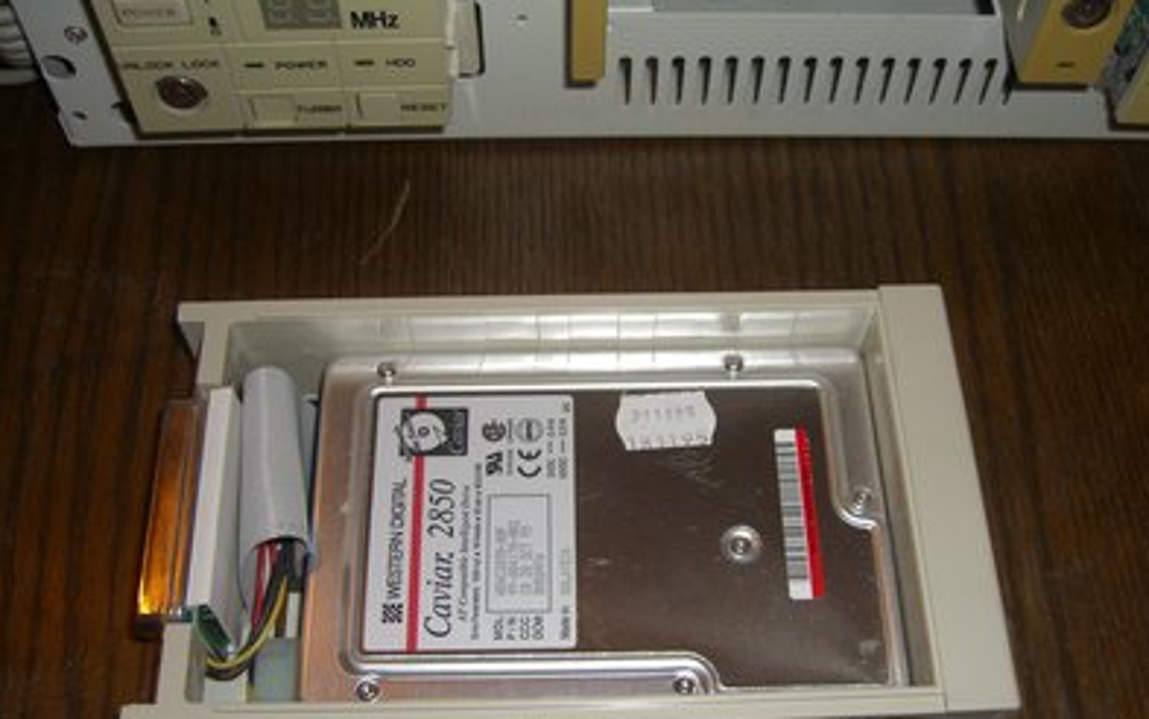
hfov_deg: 48.2
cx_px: 579
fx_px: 1284
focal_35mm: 41
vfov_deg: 31.2
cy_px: 427
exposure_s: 1/60
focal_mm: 7.9
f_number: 2.8
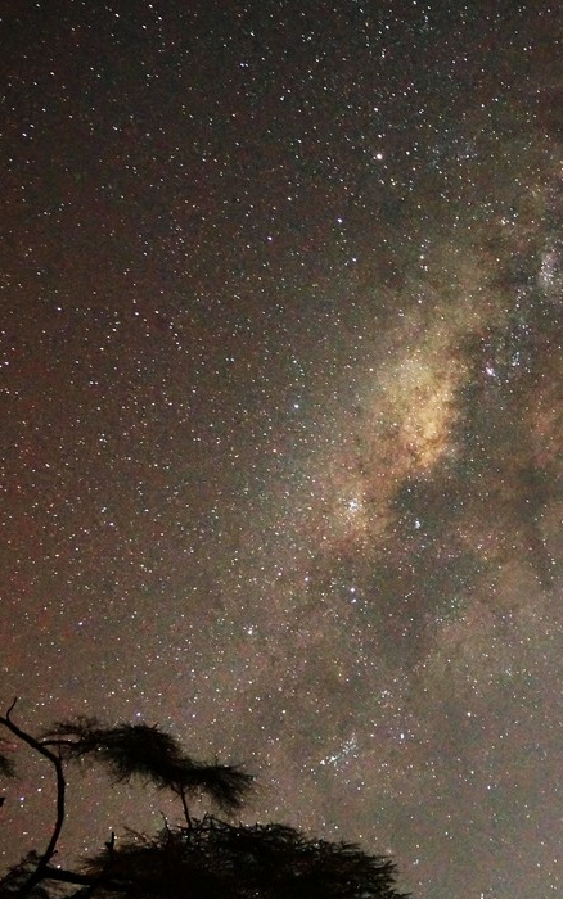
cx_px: 469
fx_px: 1030
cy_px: 424
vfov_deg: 47.2
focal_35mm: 42
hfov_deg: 29.7
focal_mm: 16
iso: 3200
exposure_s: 20
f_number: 3.5
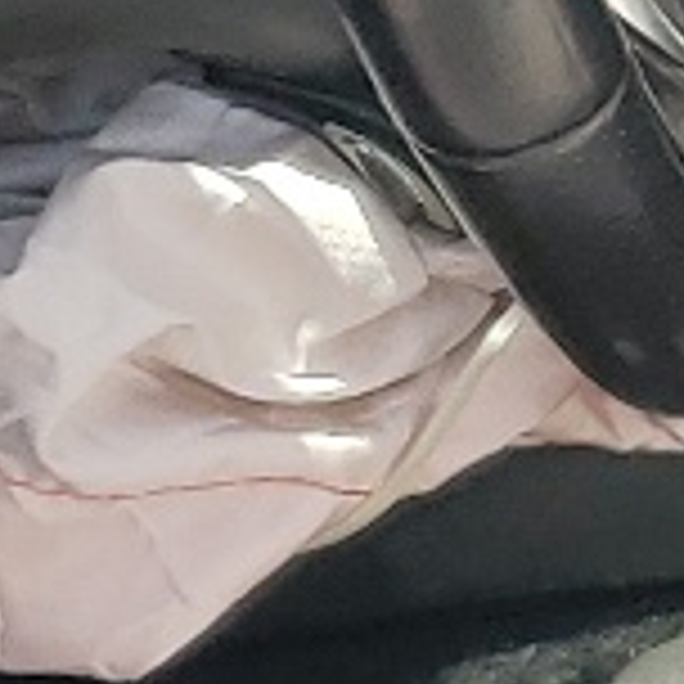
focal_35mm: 242
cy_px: 554
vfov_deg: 7.2
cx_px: 1854
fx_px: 5410
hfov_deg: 6.7
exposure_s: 1/833
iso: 50
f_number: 1.5
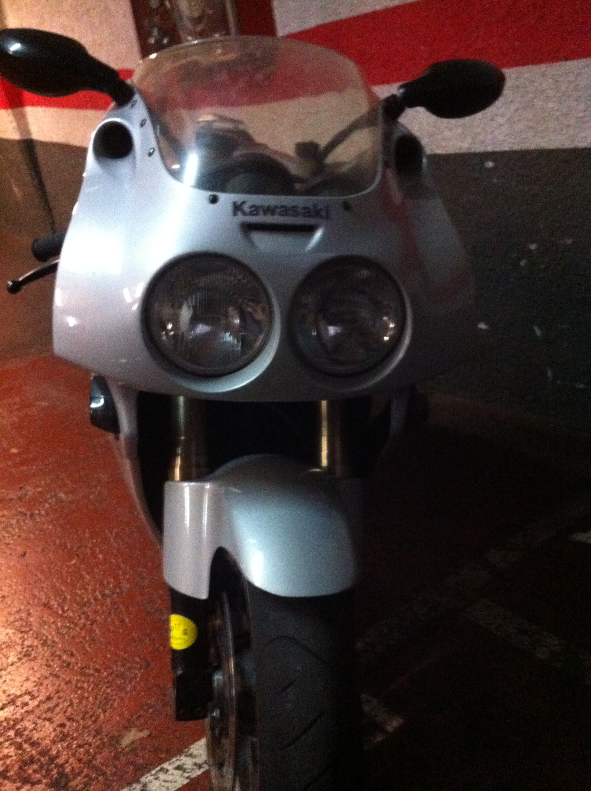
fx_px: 799
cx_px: 296
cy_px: 396
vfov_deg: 52.7
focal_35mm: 35
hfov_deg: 40.6
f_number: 2.8
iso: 1000
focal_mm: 3.85
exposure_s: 1/15
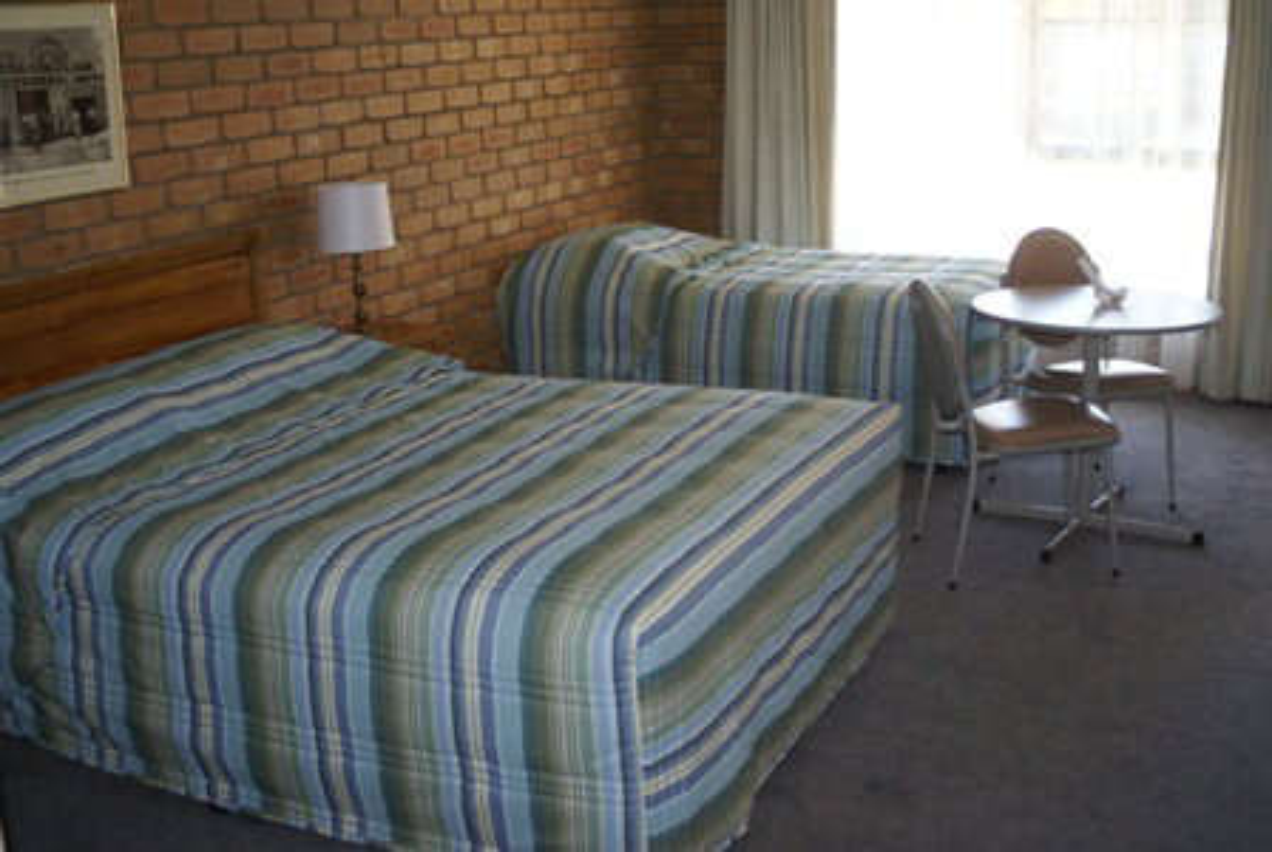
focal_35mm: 42
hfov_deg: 46.3
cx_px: 636
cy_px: 426
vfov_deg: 32.0
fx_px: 1486
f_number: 3.5
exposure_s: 1/80
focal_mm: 28
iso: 400
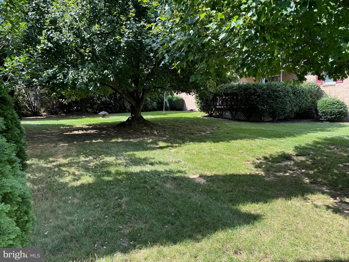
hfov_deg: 71.6
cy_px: 131
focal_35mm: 24
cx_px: 174
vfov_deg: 56.8
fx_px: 242
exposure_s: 1/639
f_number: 1.78
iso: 80
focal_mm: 6.76
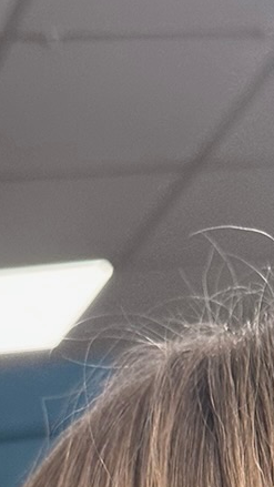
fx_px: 1575
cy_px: 1052
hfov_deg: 9.7
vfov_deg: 14.0
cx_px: 362
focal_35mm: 122
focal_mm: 6.86
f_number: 1.78
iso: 125
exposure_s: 1/100
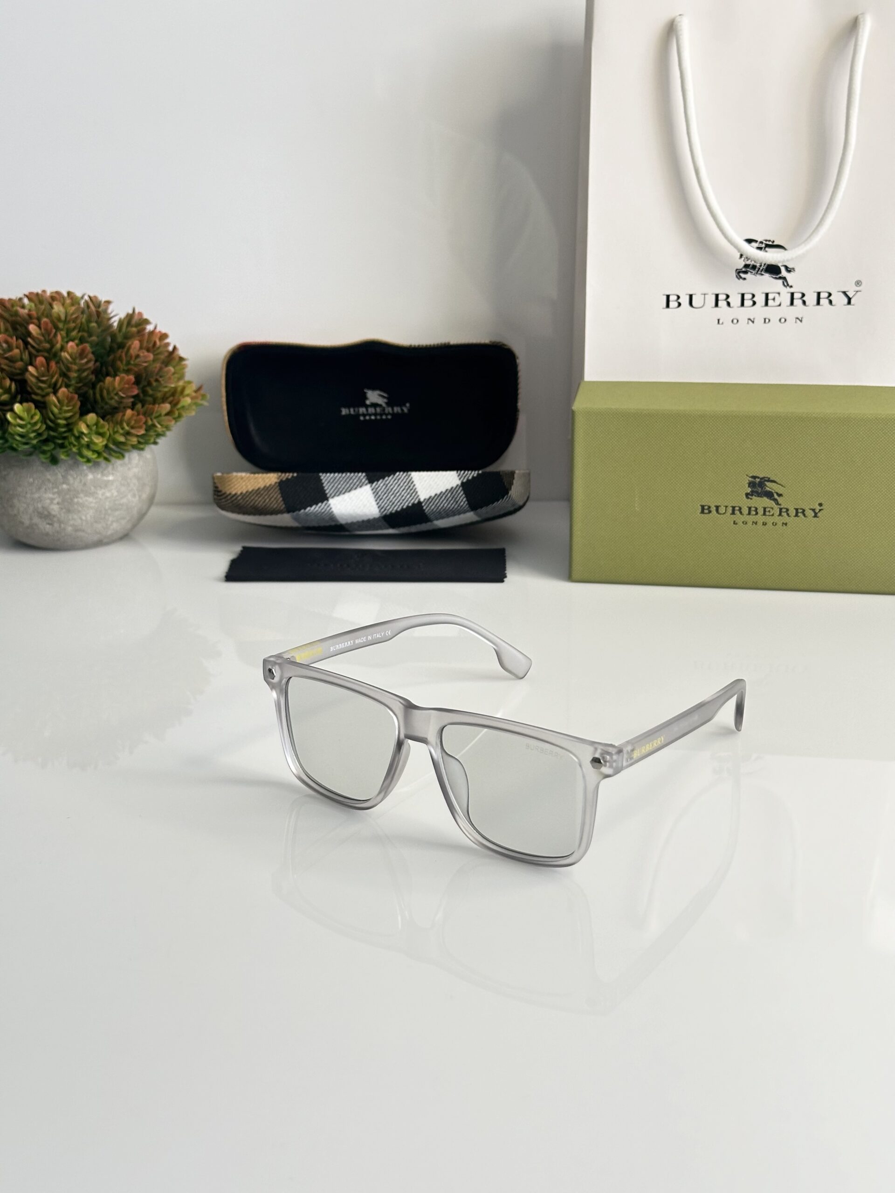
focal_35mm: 48
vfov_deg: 39.7
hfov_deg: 30.3
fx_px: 1655
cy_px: 596
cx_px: 448
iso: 100
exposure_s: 1/60
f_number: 1.78
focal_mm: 6.86
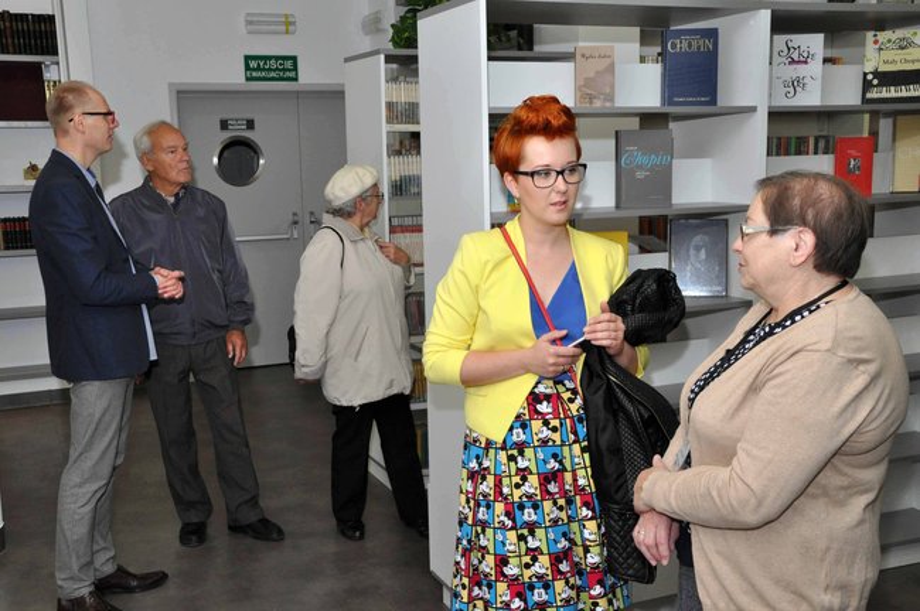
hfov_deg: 45.0
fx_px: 1111
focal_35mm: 44
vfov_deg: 30.8
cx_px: 460
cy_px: 306
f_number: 13
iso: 800
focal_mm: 29
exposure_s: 1/60
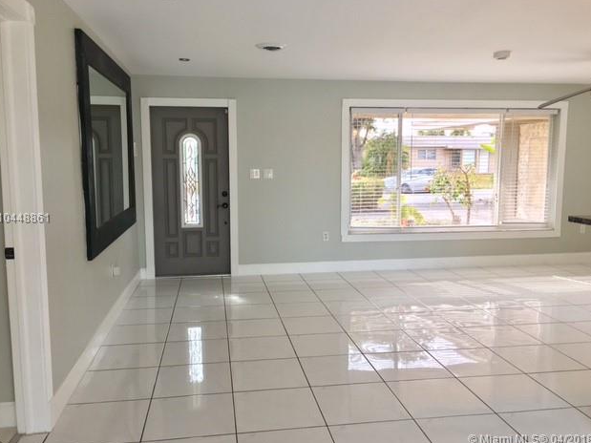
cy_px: 219
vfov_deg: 46.8
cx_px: 292
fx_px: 512
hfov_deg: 60.0
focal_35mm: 30
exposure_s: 1/40
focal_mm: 4.15
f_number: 2.2
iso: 25
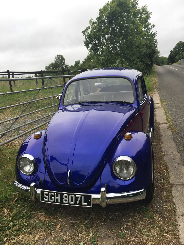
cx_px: 92
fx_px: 206
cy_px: 122
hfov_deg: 48.2
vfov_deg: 61.7
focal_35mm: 29
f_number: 2.2
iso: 25
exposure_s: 1/368
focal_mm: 4.15
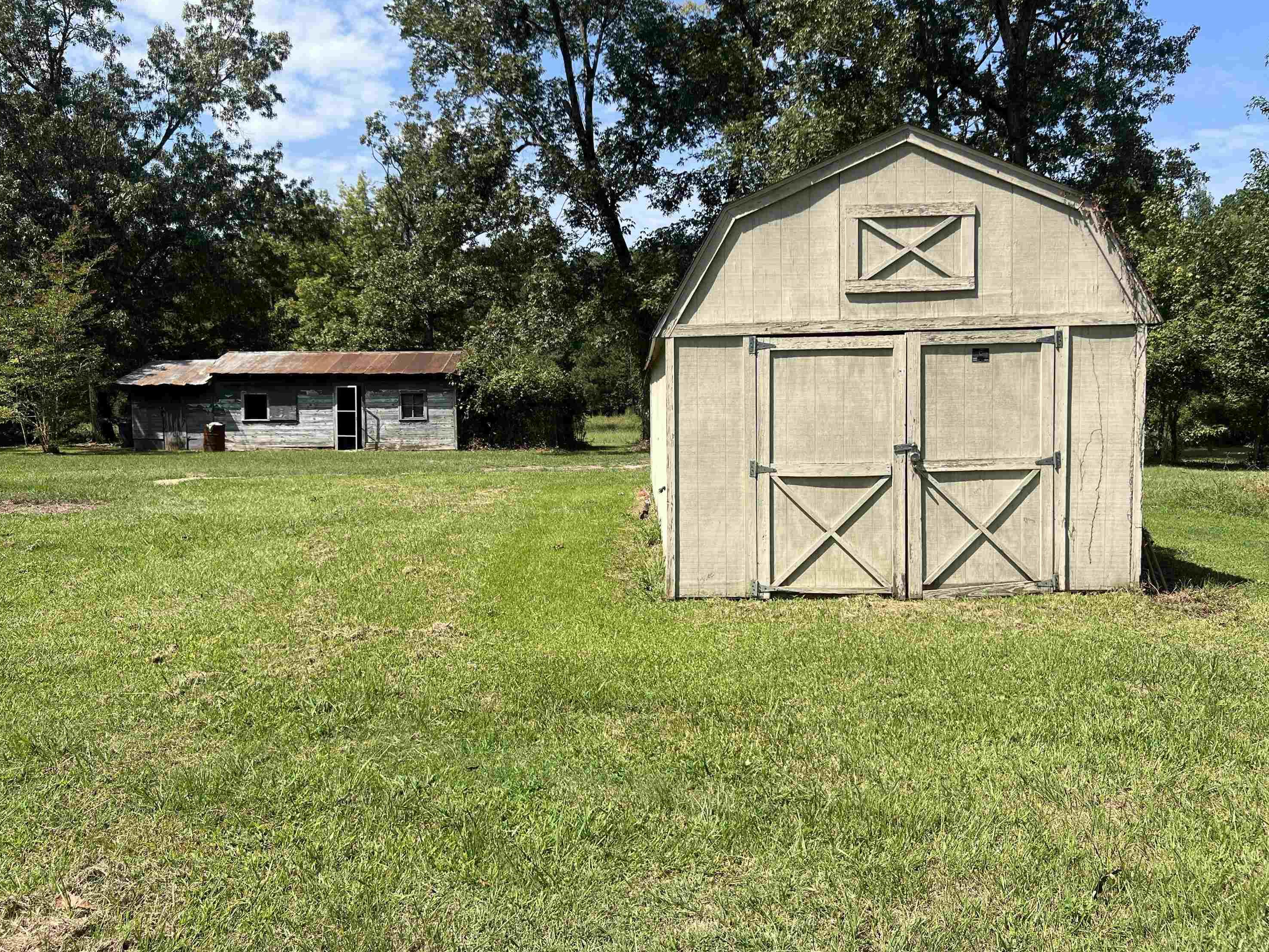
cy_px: 472
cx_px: 639
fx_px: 990
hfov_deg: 65.3
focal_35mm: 27
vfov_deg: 51.4
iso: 50
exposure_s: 1/3257
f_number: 1.5
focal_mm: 5.7
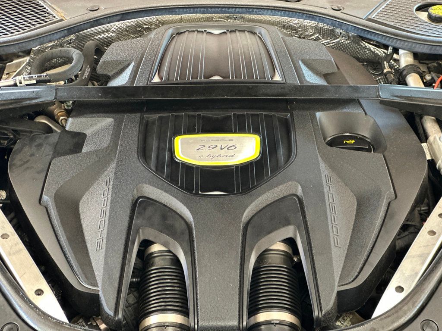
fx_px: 983
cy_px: 166
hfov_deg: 25.3
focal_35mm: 77
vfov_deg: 19.1
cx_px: 221
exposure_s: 1/20
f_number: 2.8
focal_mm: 9
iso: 400
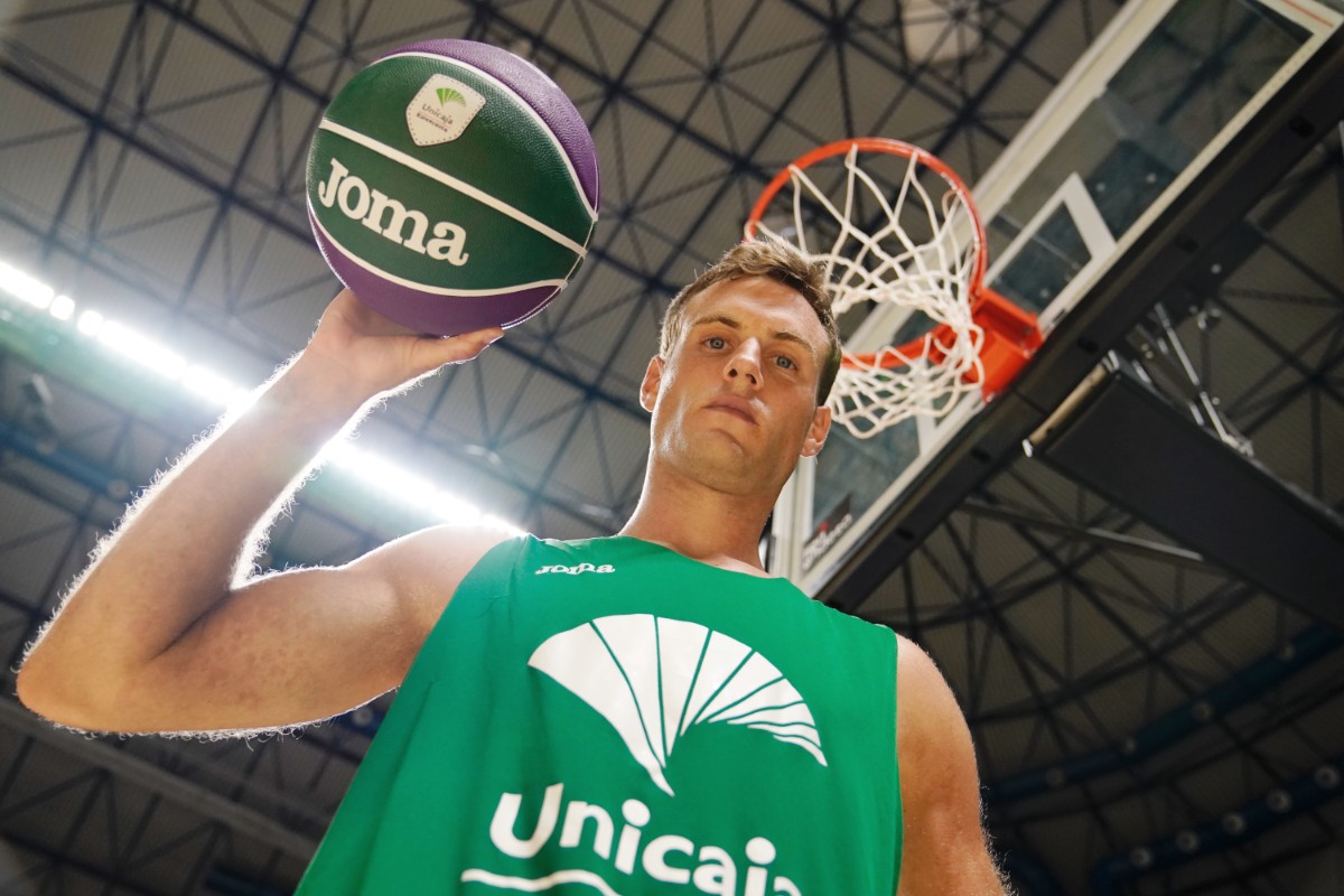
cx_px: 672
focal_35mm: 29
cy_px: 448
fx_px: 1083
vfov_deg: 45.0
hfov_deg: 63.7
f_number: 3.2
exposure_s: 1/1000
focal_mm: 29
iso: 2500
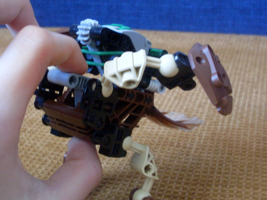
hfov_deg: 35.5
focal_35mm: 54
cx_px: 126
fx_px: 417
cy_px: 98
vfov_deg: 27.0
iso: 200
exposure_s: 1/10
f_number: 2.8
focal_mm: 6.3
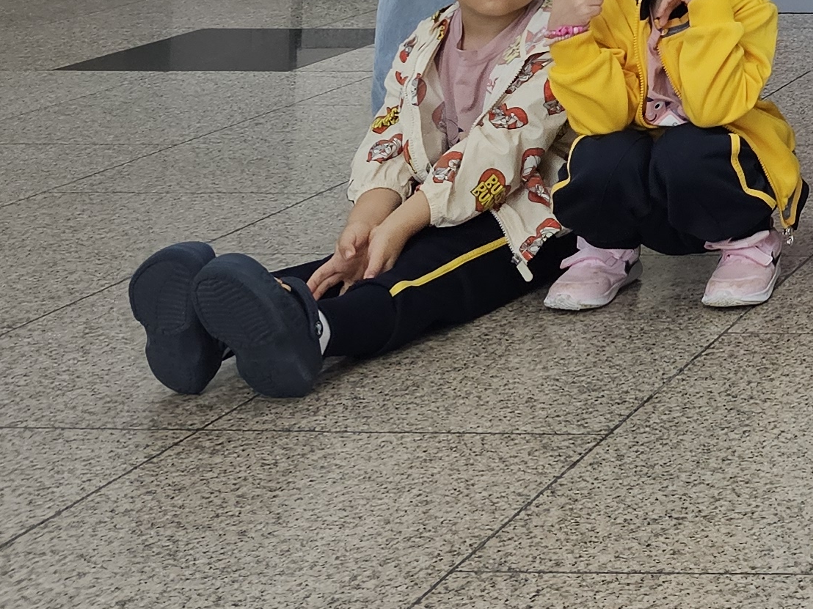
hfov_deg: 18.9
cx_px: 1405
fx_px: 1949
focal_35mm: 83
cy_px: -420
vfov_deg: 15.7
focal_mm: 6.3
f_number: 1.7
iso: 160
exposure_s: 1/120
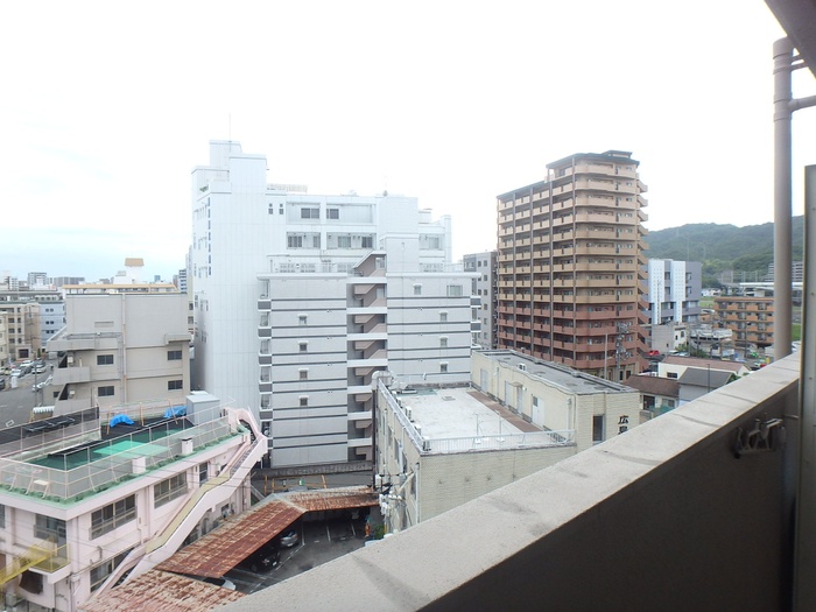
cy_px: 306
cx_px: 408
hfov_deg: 79.0
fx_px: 495
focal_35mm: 21
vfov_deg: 63.4
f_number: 3.5
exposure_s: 1/160
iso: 125
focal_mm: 3.7
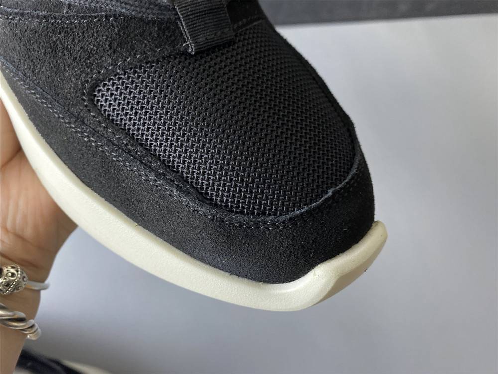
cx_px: 249
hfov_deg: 67.3
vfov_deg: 53.1
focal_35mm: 26
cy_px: 187
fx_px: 374
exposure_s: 1/50
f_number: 1.8
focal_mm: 4.25
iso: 160
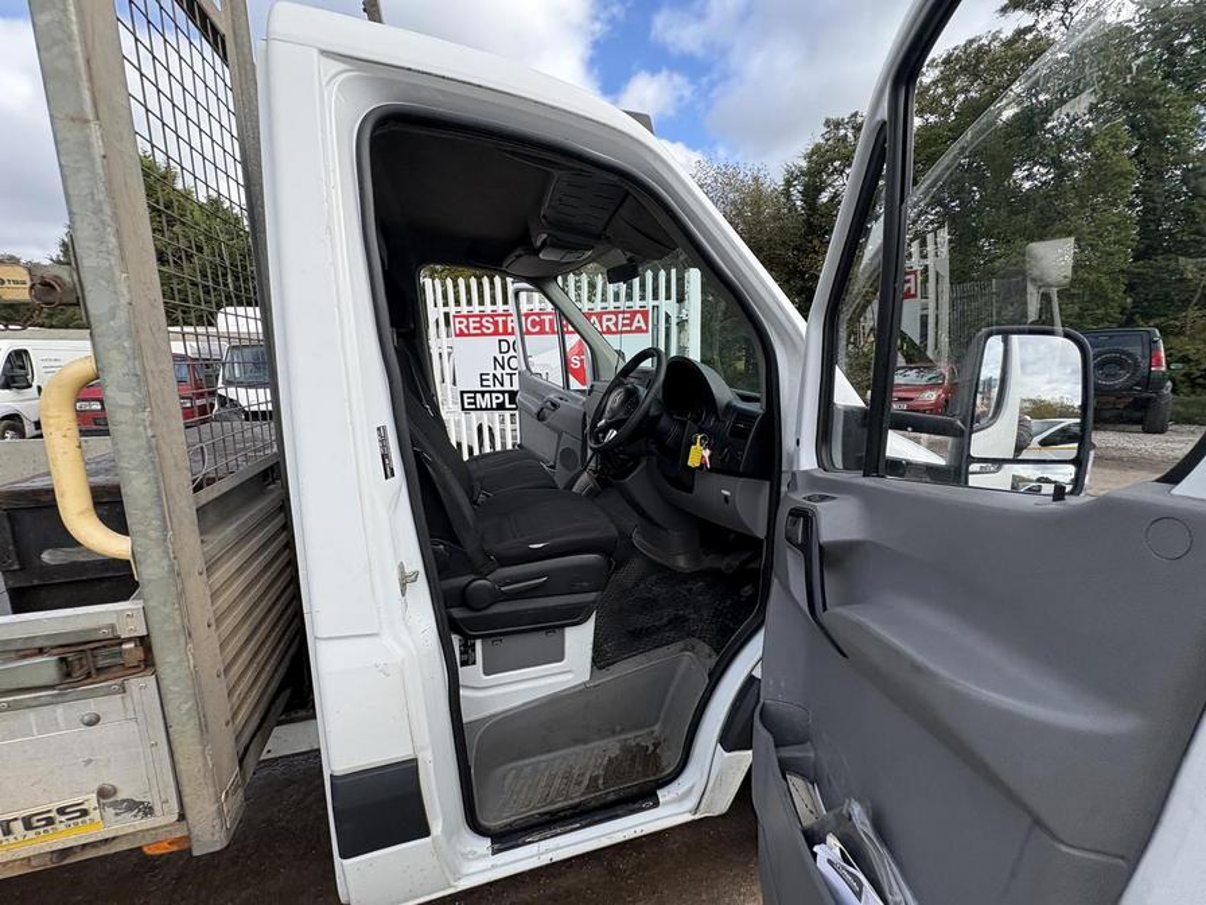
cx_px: 603
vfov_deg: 85.7
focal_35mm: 14
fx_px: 488
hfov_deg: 102.1
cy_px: 452
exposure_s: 1/641
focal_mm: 2.22
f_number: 2.2
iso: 40
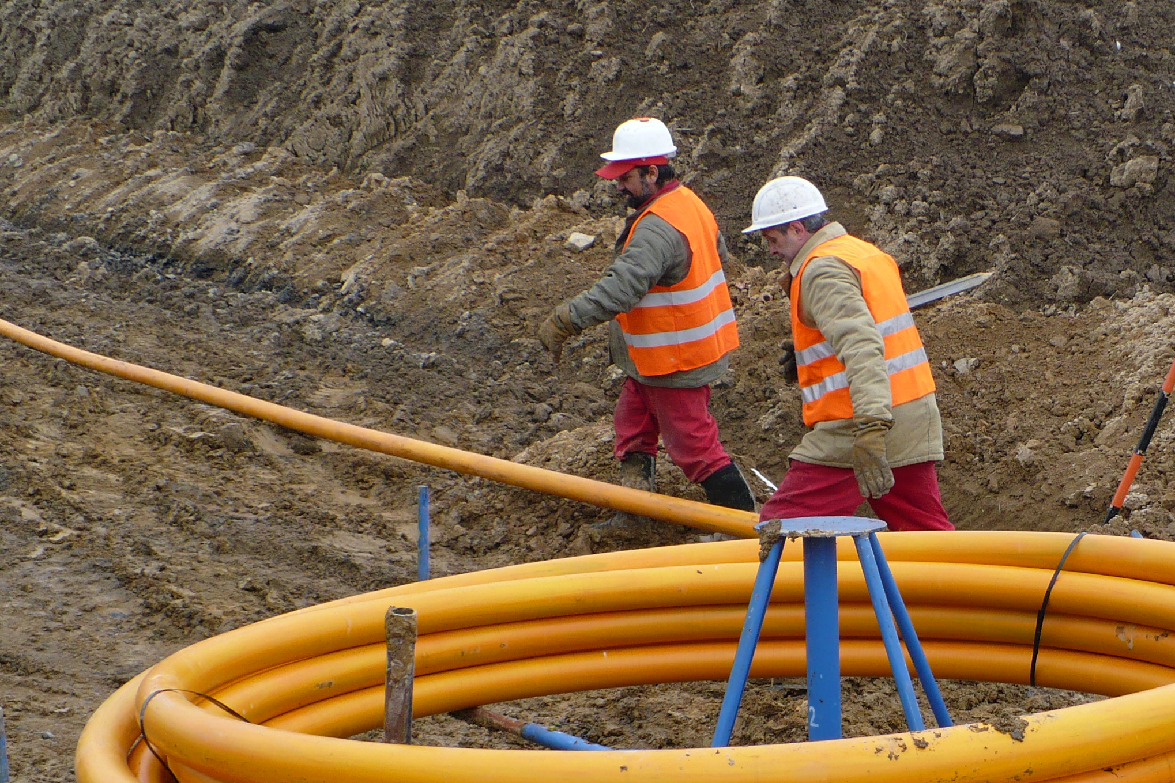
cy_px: 505
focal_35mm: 58
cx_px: 831
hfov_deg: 34.0
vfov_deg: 23.3
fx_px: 1893
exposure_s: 1/400
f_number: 2.8
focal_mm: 6.1
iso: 100
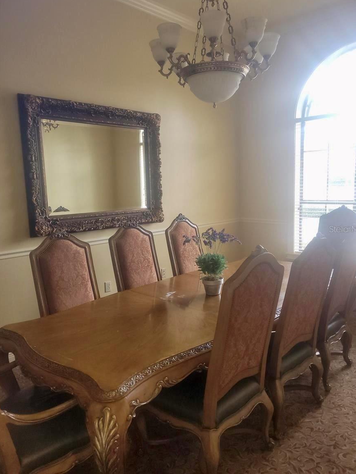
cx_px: 183
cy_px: 229
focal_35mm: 27
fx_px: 370
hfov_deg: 51.3
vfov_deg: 65.3
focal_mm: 5.4
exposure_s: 1/60
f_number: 1.8
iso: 64
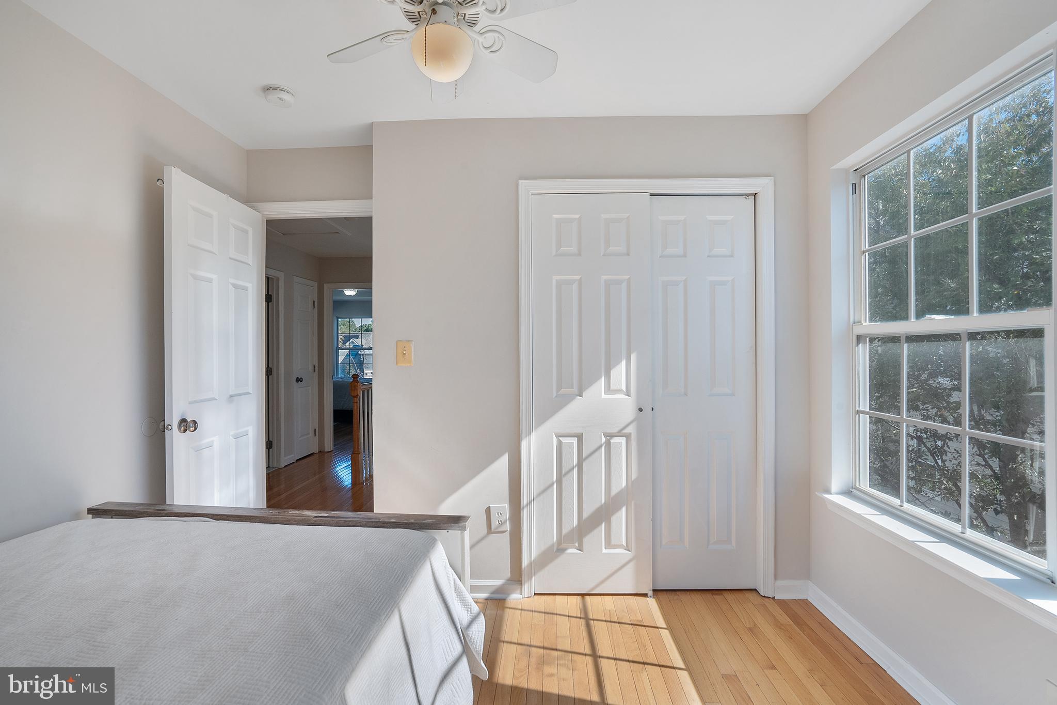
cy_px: 352
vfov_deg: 73.7
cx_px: 528
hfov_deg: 96.7
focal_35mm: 16
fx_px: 470
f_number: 11
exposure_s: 1/50
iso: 400
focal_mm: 16
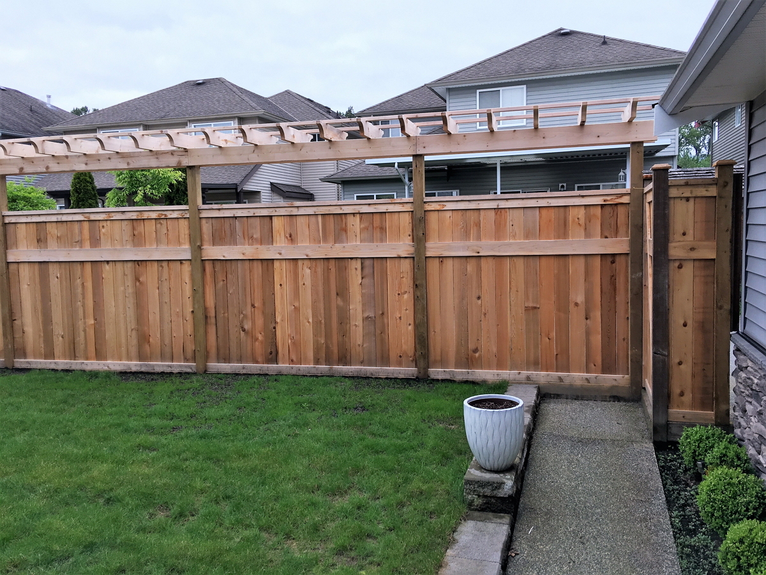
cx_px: 383
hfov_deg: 61.7
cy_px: 288
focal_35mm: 29
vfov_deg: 48.2
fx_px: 642
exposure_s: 1/120
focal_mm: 4.15
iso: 32
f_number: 2.2
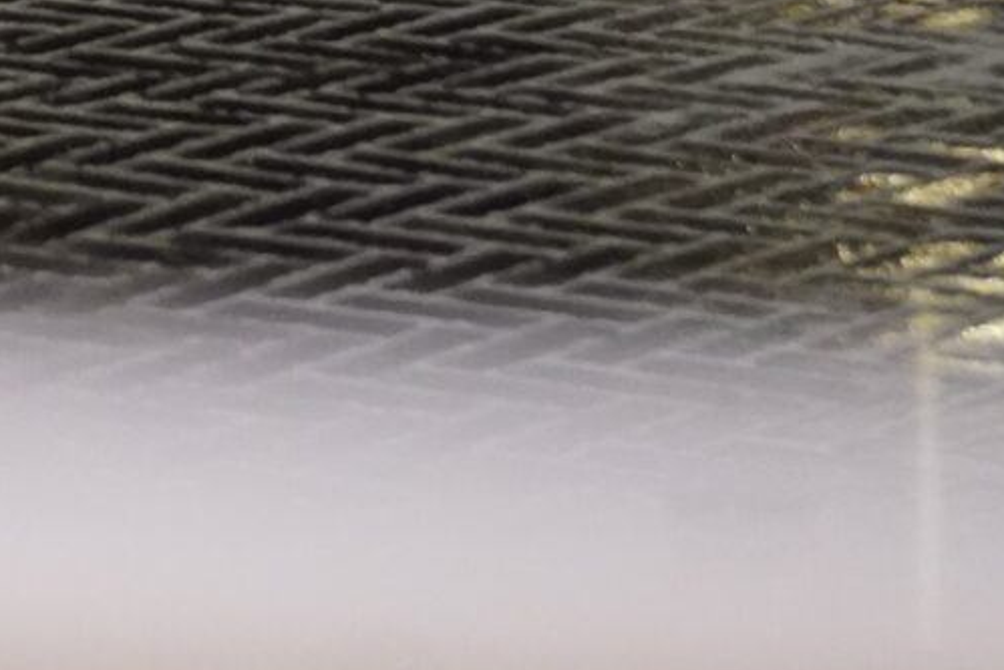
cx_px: -650
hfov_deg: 7.2
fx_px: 7866
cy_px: -784
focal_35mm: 282
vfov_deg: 4.8
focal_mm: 55
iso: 10000
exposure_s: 1/100
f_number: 2.8
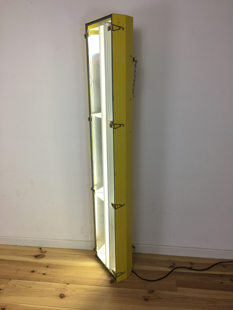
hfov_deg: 48.2
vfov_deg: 61.7
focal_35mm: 29
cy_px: 155
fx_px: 260
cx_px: 116
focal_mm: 4.15
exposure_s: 1/50
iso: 25
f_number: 2.2
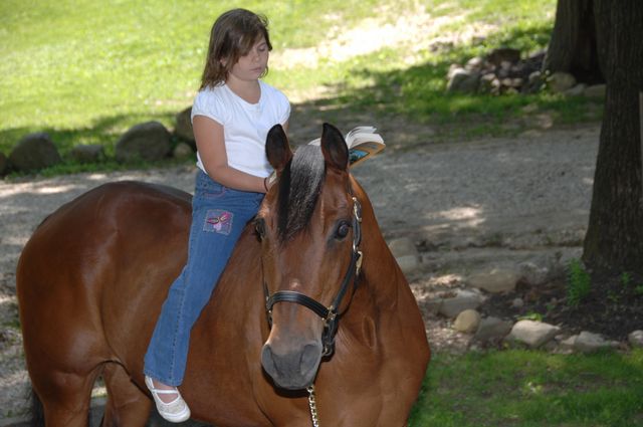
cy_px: 214
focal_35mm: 112
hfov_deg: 18.2
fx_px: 2007
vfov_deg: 12.1
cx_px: 322
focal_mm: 75
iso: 100
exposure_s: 1/125
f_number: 5
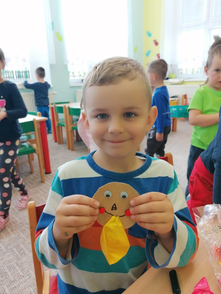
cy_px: 147
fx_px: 230
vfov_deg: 65.3
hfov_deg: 51.4
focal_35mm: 27
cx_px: 110
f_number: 1.8
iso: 160
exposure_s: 1/100
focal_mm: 4.75
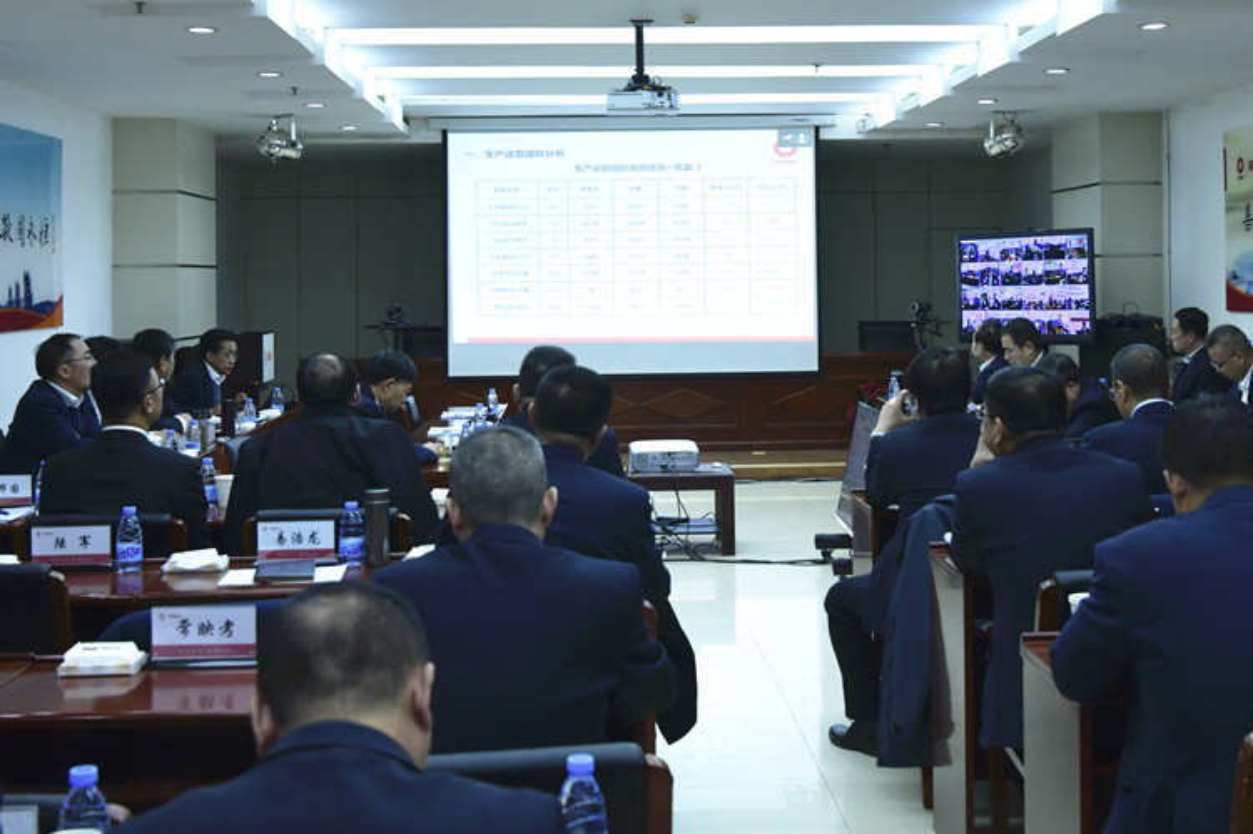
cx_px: 626
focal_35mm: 34
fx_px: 1183
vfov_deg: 38.8
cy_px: 417
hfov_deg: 55.8
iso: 1000
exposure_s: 1/160
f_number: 6.3
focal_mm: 34
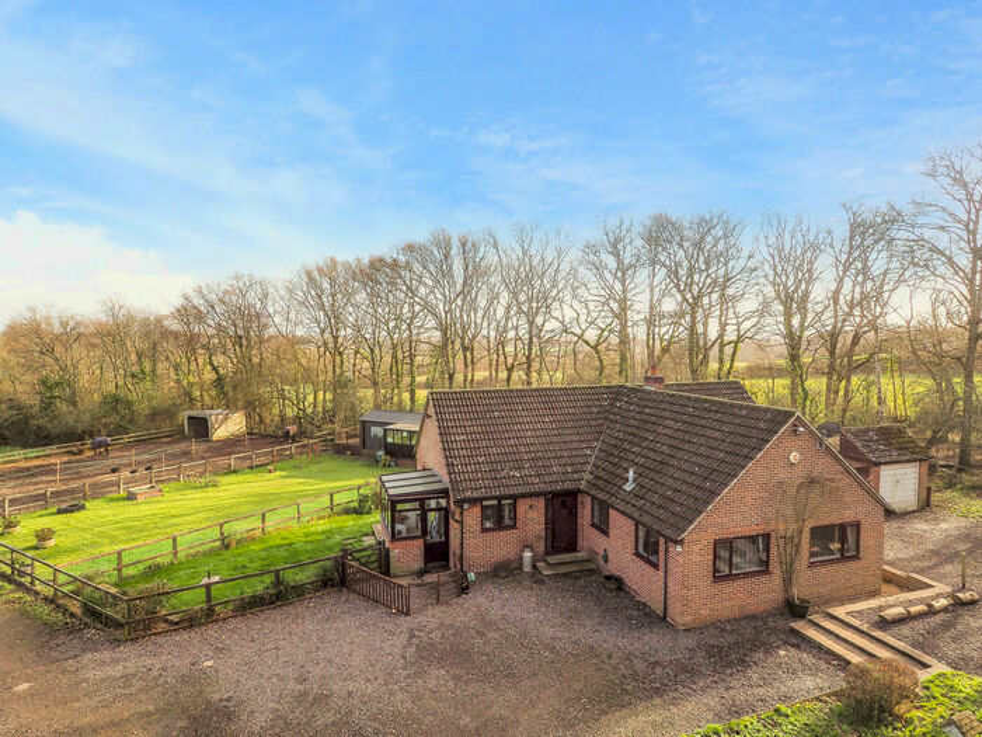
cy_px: 368
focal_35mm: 18
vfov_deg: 71.6
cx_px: 491
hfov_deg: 87.8
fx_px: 511
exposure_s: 1/250
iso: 200
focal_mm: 9
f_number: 8
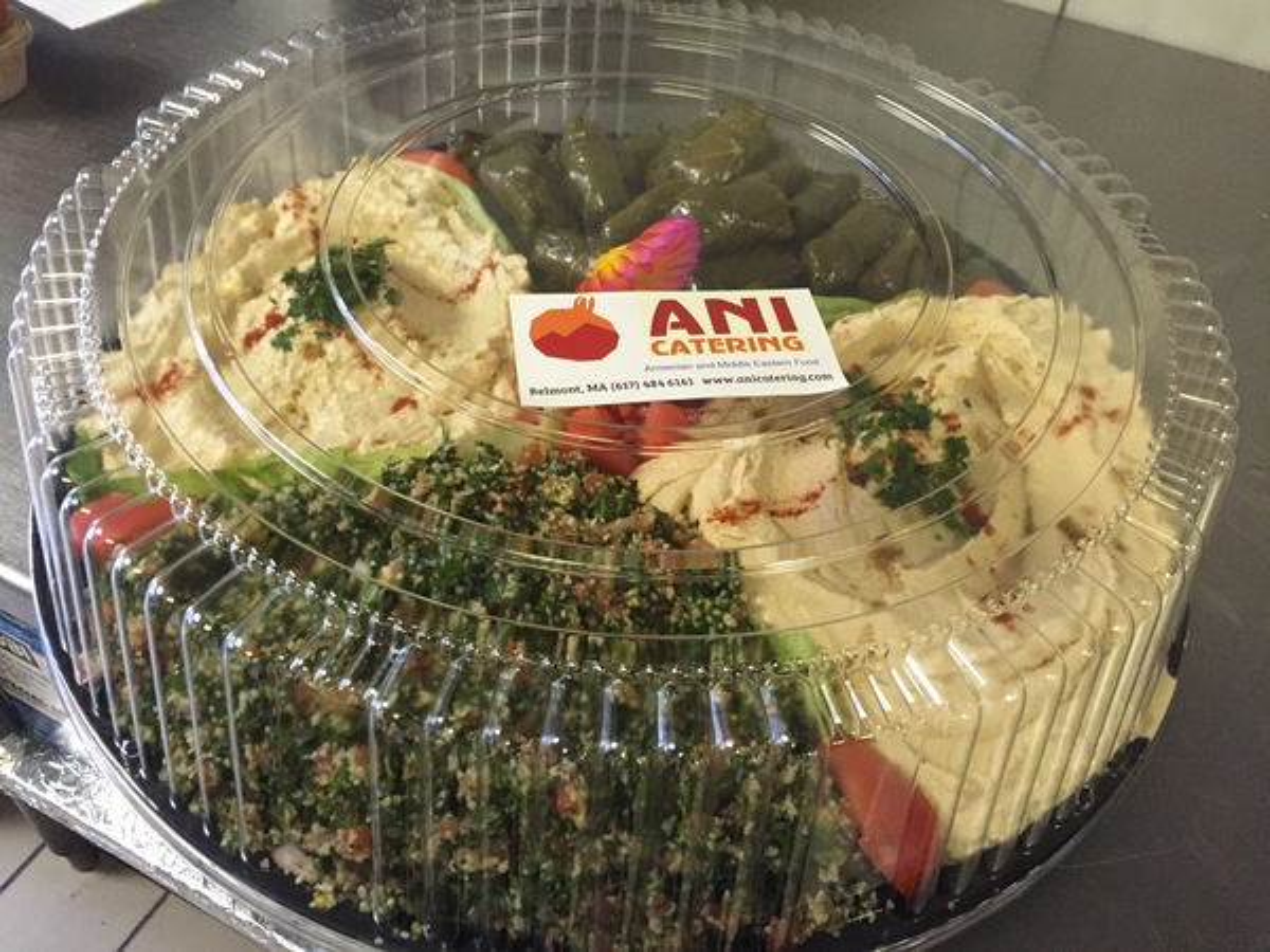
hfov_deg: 61.7
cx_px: 635
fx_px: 1064
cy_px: 476
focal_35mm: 29
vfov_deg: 48.2
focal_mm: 4.15
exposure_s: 1/30
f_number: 2.2
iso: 250
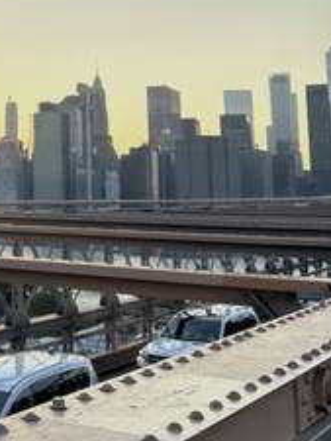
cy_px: 73
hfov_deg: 21.5
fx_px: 815
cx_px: -57
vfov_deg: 29.4
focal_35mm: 64
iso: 80
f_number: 1.78
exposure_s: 1/3155
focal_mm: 6.86
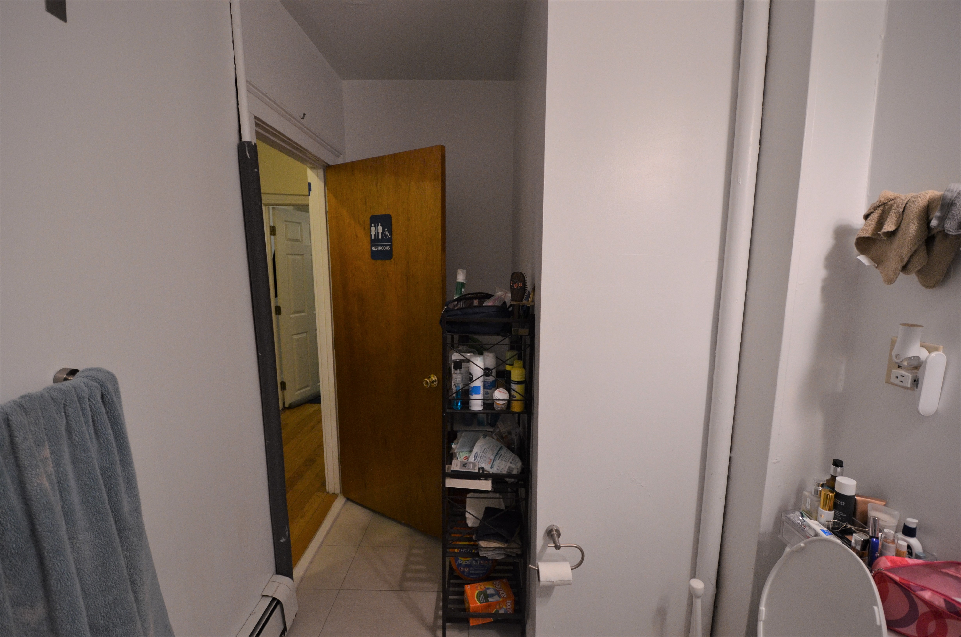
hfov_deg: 100.5
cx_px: 480
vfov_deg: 77.1
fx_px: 400
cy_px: 318
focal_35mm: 15
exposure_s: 1/80
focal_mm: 10
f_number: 4.5
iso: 1000
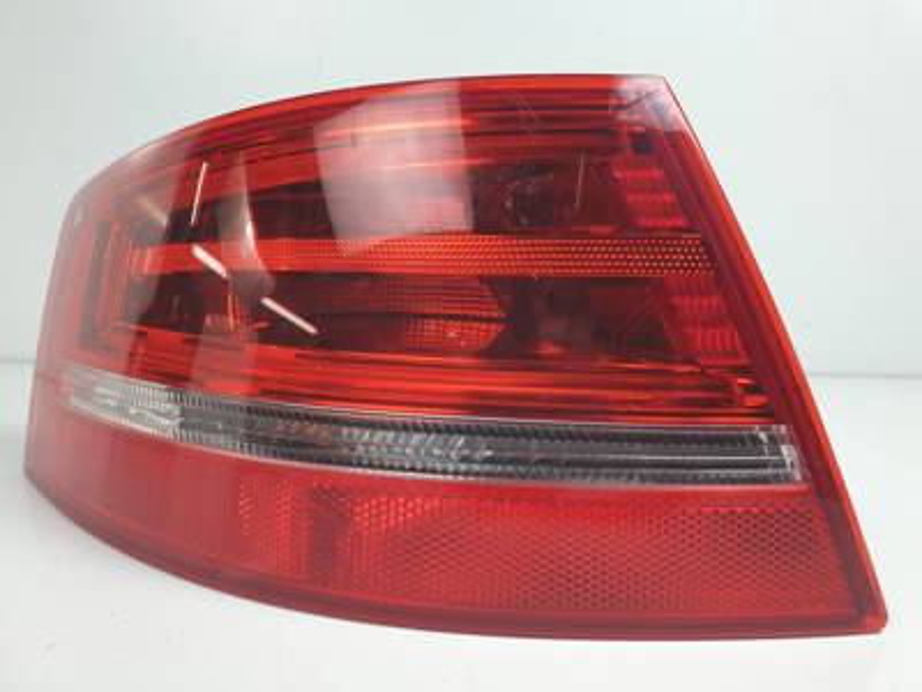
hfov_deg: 67.3
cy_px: 346
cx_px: 461
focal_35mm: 26
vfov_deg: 53.1
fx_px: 693
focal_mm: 4.3
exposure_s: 1/131
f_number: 2.4
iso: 50
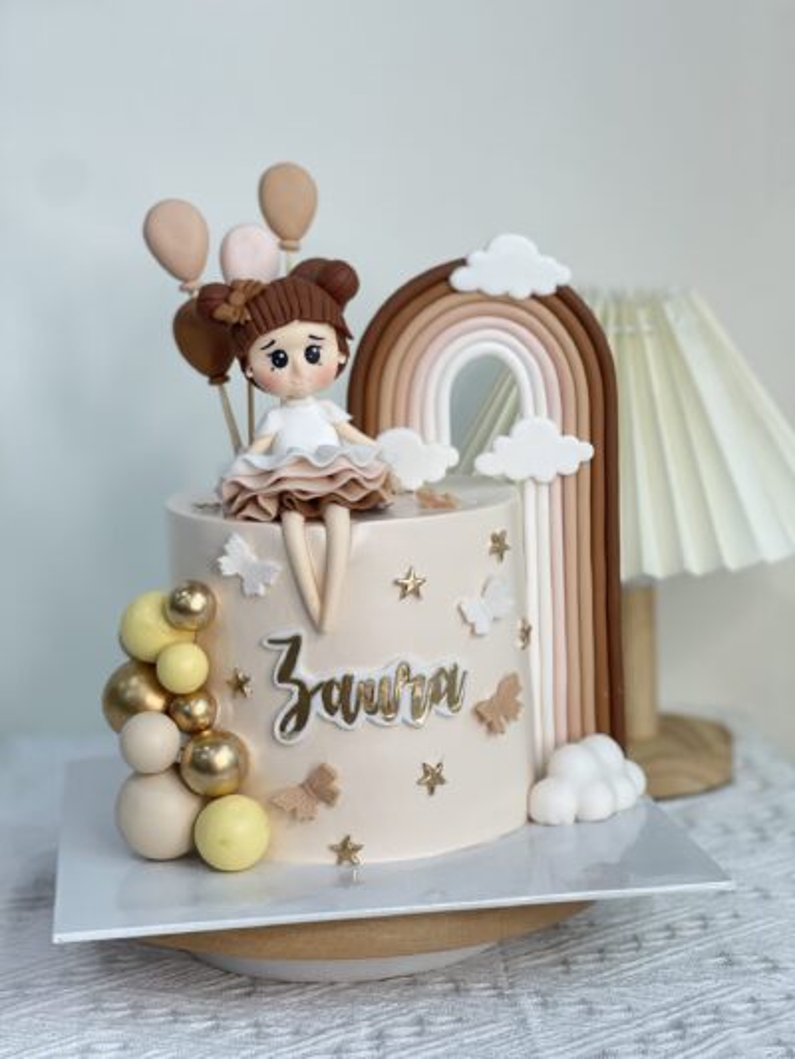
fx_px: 1959
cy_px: 530
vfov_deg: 30.3
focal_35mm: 64
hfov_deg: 22.9
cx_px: 398
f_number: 2.2
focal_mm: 7.5
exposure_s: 1/100
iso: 100
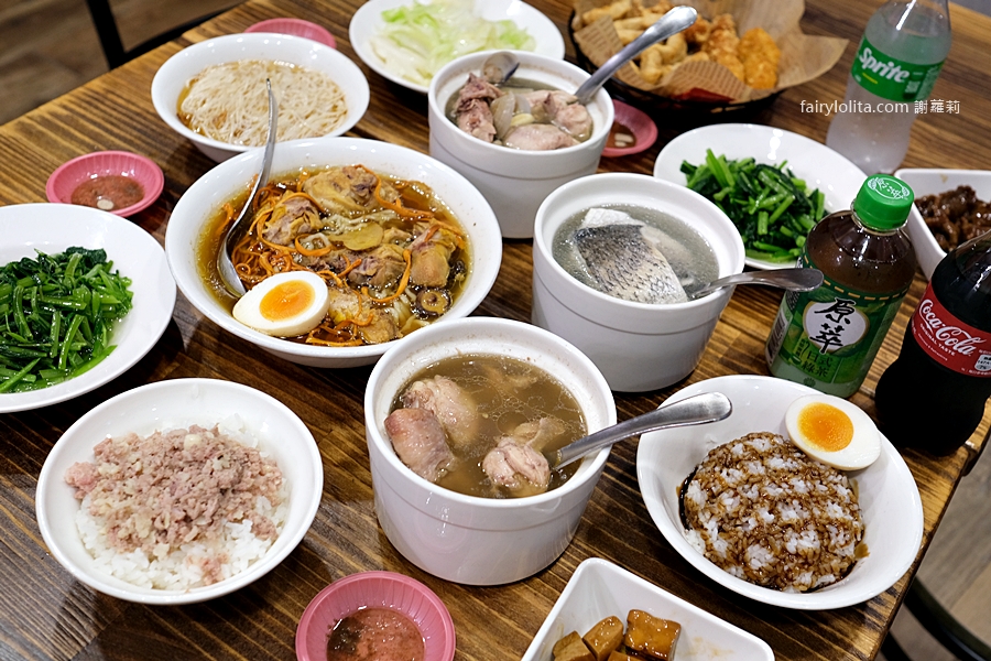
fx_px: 963
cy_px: 330
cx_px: 496
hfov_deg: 54.4
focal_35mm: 35
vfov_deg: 37.9
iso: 800
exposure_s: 1/85
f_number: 3.6
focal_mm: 23
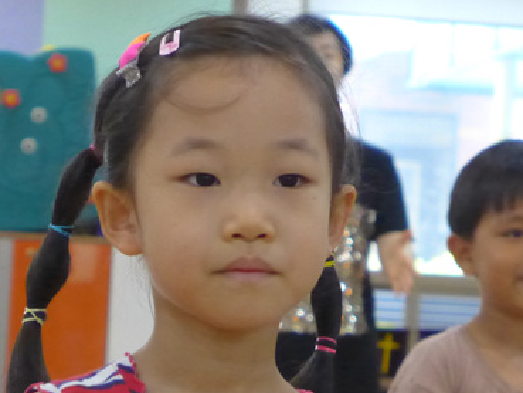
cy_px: 230
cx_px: 180
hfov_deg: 12.6
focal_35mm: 156
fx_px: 2358
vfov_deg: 9.5
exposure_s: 1/400
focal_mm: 17.7
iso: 1600
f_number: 2.3
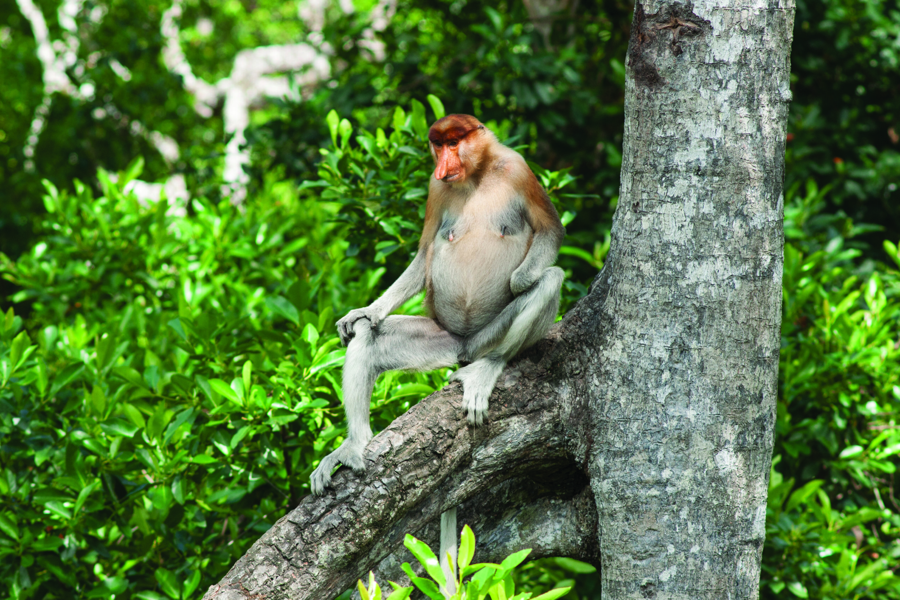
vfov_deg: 6.8
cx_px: 450
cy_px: 300
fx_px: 5062
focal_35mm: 202
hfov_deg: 10.2
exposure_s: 1/640
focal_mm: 135
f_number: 5
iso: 400
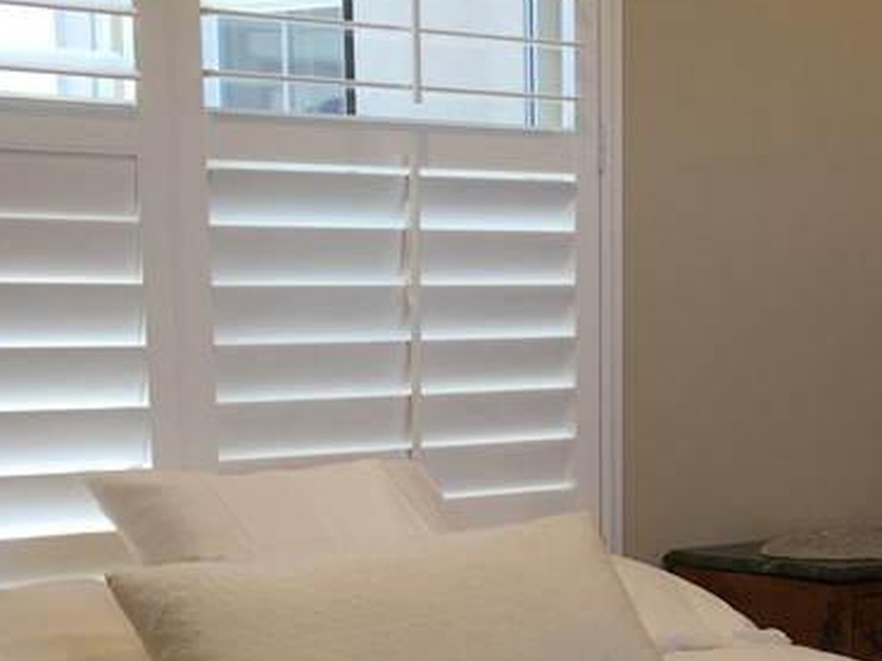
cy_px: 592
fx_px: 2038
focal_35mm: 80
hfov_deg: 22.8
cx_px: 998
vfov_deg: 18.1
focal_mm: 4.15
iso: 32
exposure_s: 1/40
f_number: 2.2
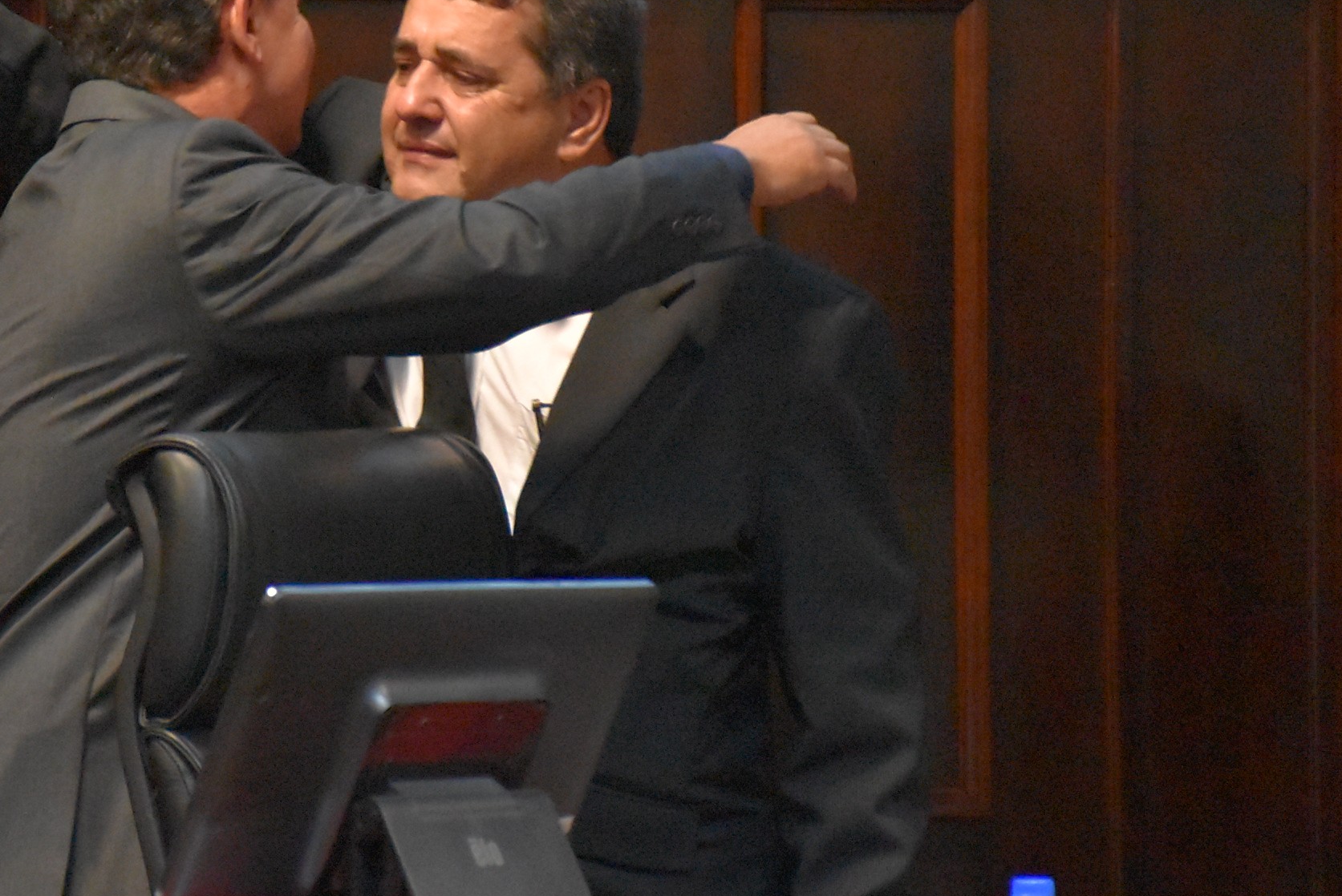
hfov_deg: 8.1
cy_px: 316
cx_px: 366
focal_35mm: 255
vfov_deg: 5.4
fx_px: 9508
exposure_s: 1/125
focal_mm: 95
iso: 8000
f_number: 5.3
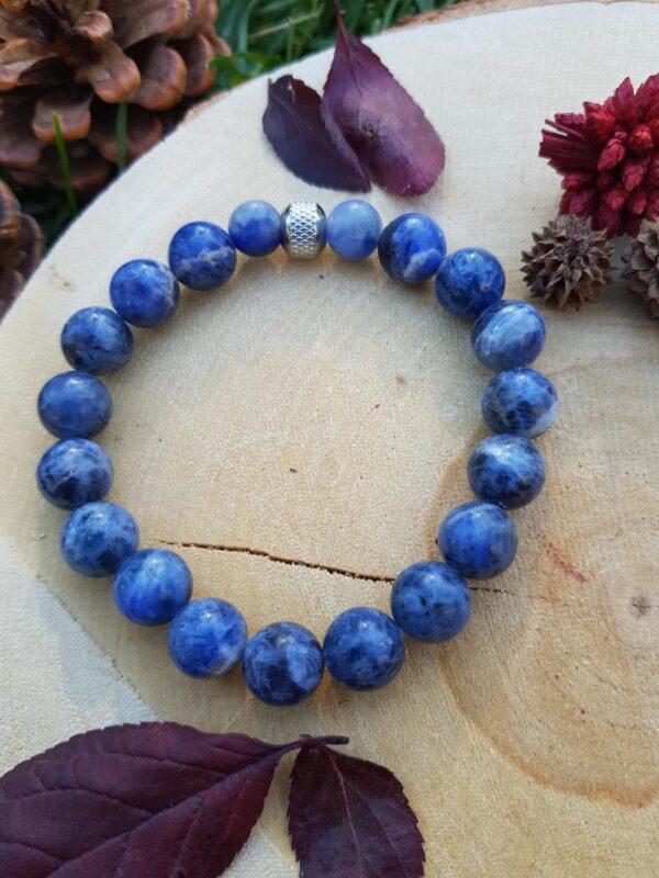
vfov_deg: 67.3
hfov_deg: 53.1
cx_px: 330
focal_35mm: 26
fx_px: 660
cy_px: 439
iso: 40
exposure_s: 1/153
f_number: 1.7
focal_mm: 4.2
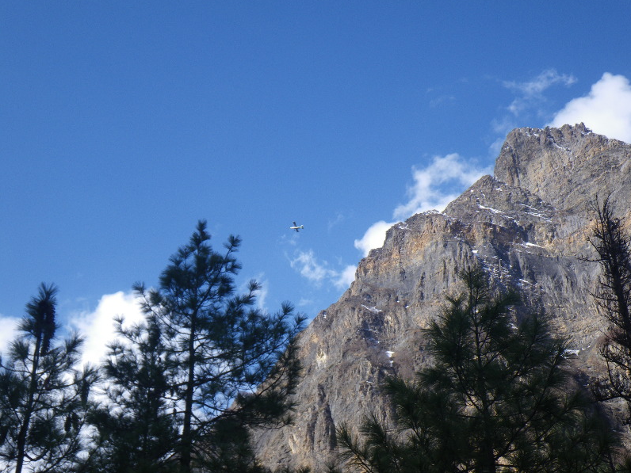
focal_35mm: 45
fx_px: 820
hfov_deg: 42.1
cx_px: 337
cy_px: 243
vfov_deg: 32.2
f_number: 5
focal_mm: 7.5
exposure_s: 1/160
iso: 50
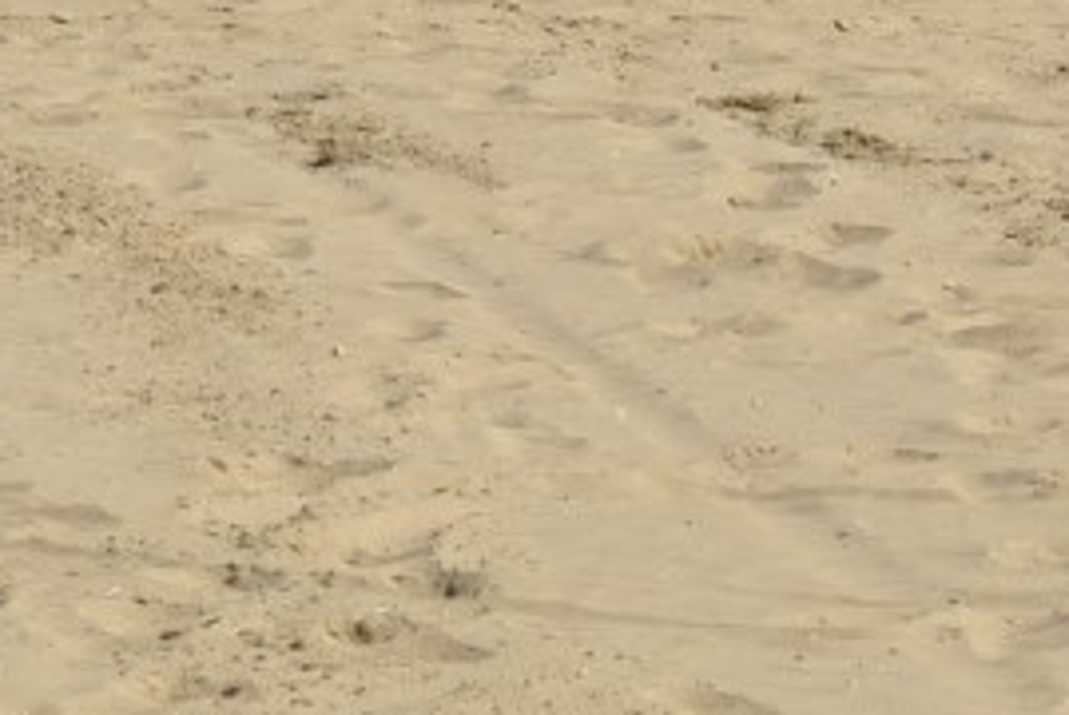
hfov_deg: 5.8
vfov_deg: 3.9
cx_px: -312
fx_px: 10468
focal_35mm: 352
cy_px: -274
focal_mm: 55
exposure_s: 1/250
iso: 100
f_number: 8
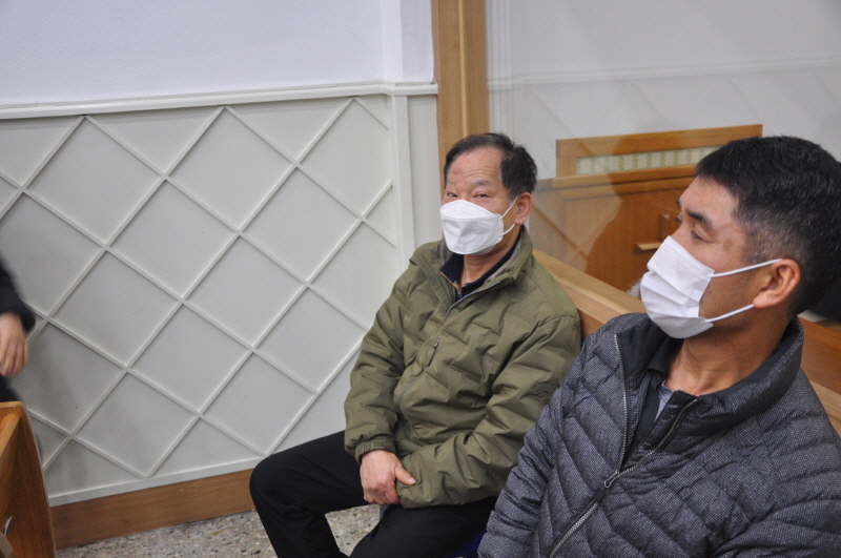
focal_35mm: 33
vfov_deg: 39.9
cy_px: 279
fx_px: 770
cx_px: 420
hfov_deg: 57.3
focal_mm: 22
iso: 400
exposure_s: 1/15
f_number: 4
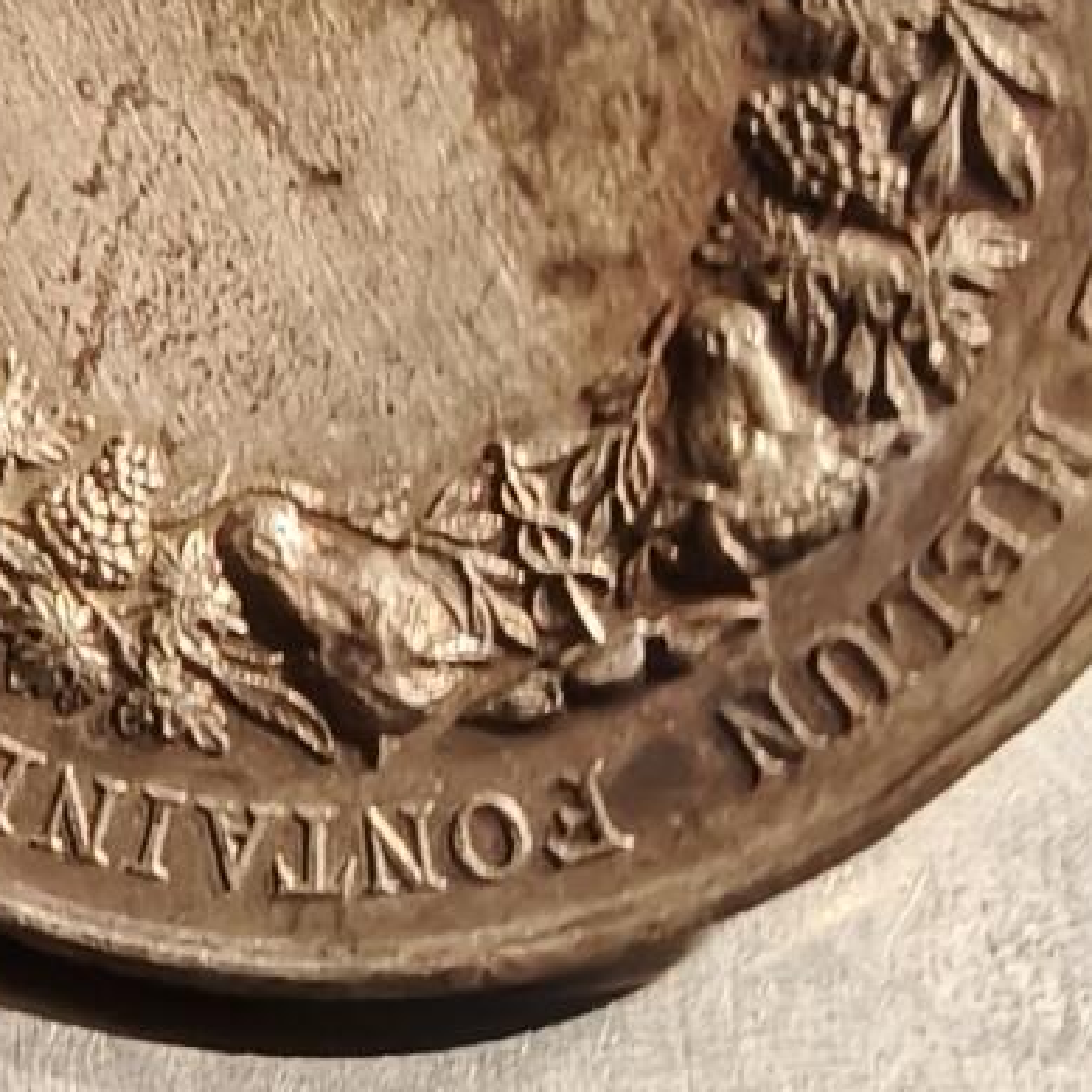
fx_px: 3355
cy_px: 1620
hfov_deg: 18.4
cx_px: 328
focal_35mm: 94
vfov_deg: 16.8
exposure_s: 1/50
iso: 160
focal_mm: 2.32
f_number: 2
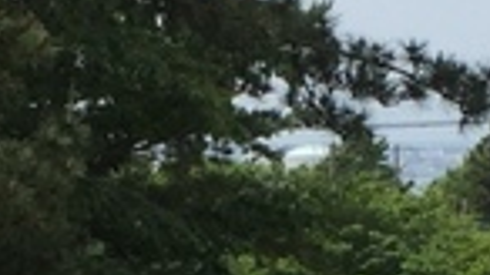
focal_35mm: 216
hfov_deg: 10.0
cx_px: 104
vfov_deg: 5.6
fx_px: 2805
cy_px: 409
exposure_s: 1/1721
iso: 32
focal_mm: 4.15
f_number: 2.2
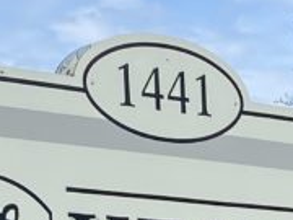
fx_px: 1566
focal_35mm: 185
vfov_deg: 7.4
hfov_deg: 10.4
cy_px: 557
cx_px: 413
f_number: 1.8
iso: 32
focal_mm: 4.25
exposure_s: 1/2625
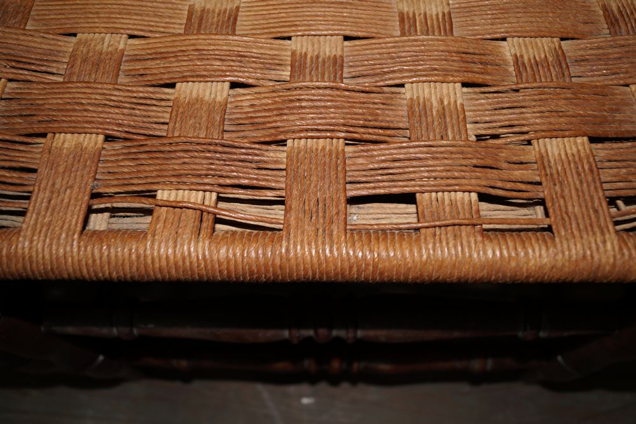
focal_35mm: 33
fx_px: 583
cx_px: 318
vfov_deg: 39.9
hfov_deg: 57.2
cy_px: 212
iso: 200
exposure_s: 1/60
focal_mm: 22
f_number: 4
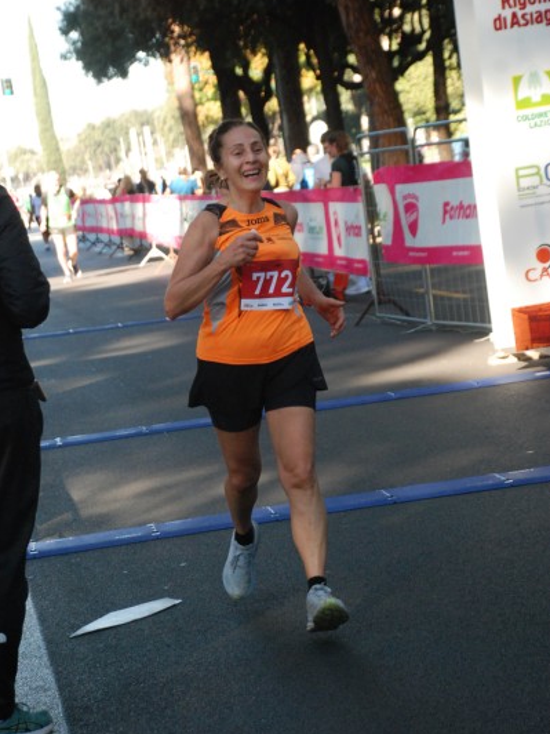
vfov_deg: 19.4
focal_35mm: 101
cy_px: 382
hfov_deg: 14.6
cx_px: 275
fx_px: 2140
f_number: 5.3
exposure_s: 1/400
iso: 1000
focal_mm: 62
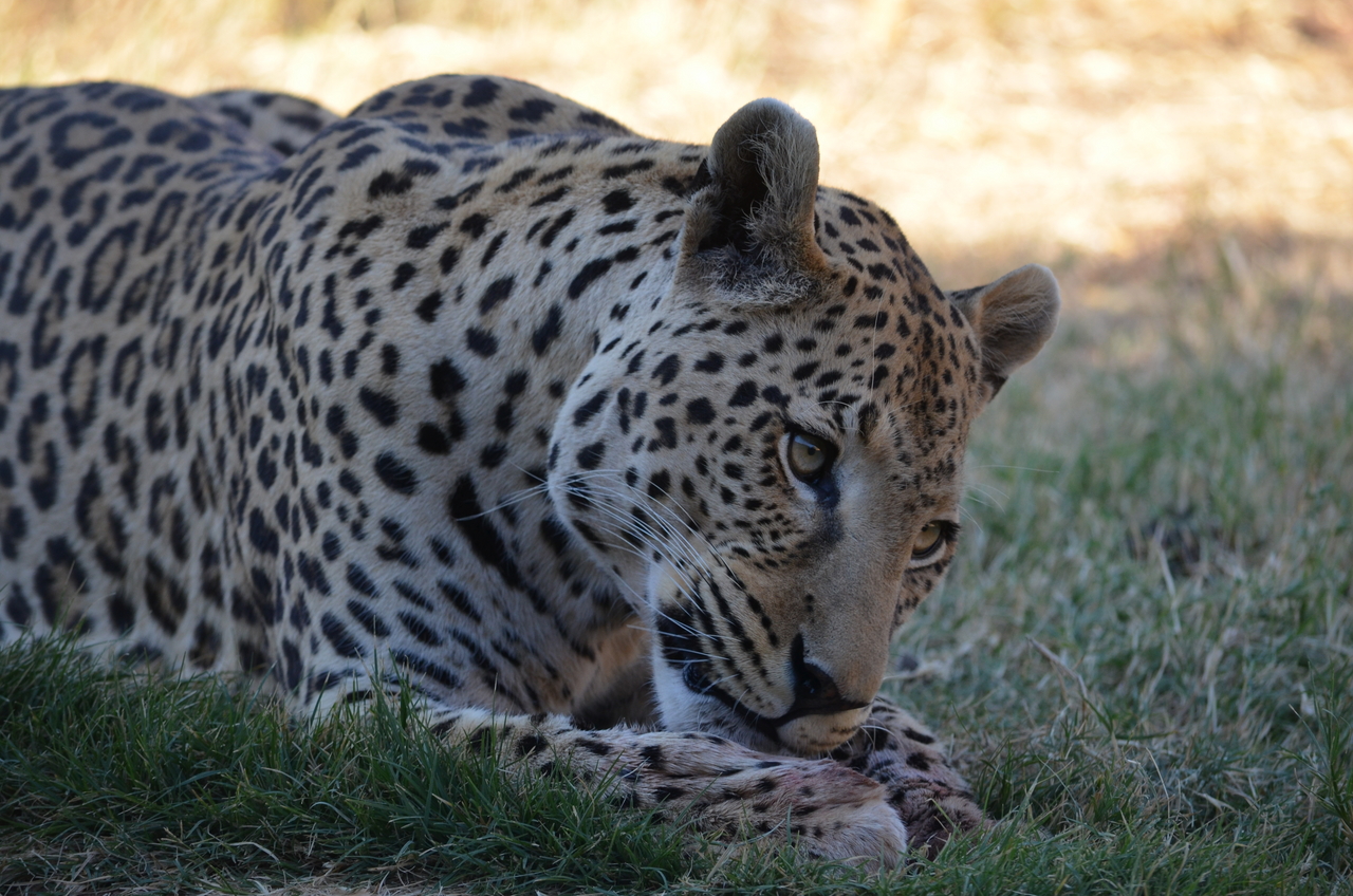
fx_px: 11252
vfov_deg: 4.6
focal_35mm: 300
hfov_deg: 6.9
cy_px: 448
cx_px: 676
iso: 400
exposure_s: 1/320
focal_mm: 200
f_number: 5
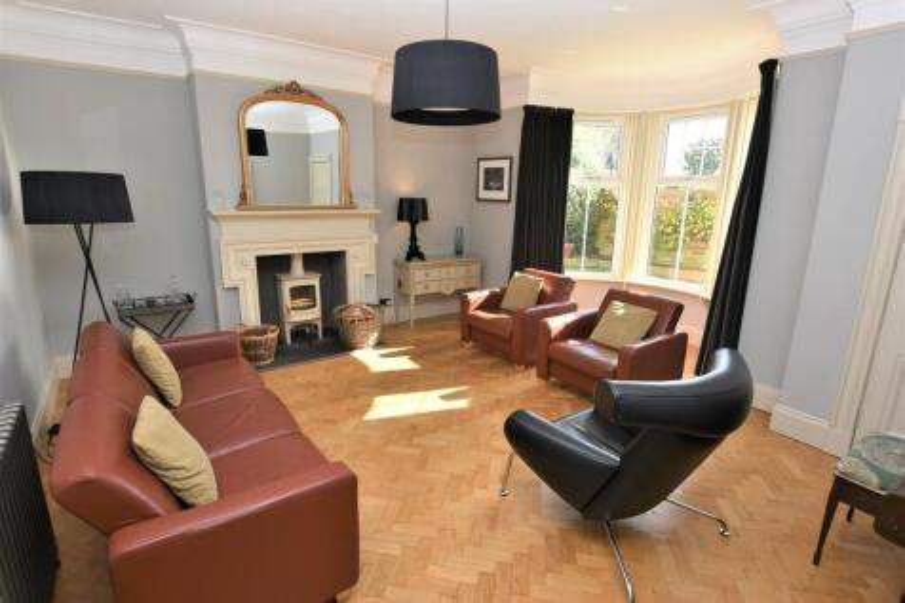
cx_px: 452
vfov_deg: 50.4
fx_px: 641
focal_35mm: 26
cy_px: 302
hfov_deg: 70.5
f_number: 5.6
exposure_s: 1/125
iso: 280
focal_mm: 17
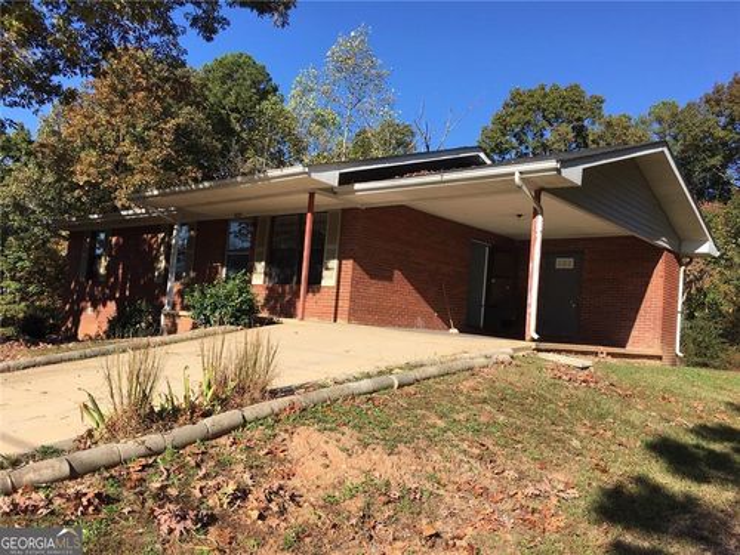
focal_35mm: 29
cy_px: 278
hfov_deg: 61.7
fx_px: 620
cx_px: 370
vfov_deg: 48.2
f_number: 2.2
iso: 25
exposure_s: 1/999
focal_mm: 4.15
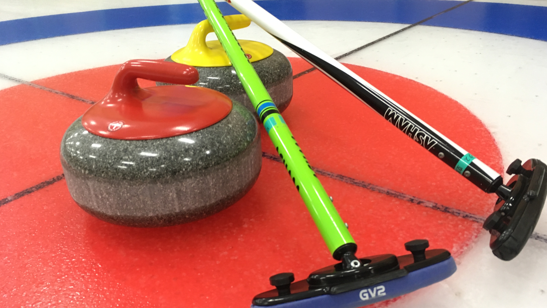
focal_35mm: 32
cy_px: 176
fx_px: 464
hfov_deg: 61.0
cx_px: 273
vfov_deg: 36.6
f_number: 2.2
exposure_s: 1/30
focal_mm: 4.15
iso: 125
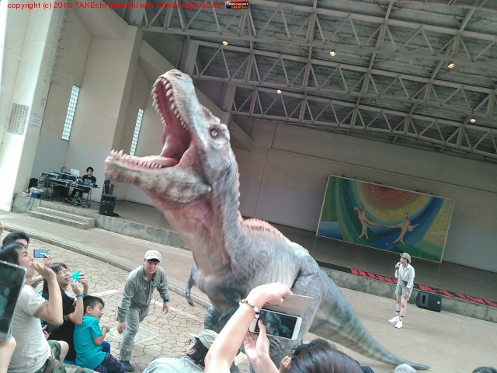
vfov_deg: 46.8
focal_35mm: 30
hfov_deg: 60.0
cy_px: 186
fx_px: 431
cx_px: 248
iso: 100
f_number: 2.4
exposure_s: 1/53.4
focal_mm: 4
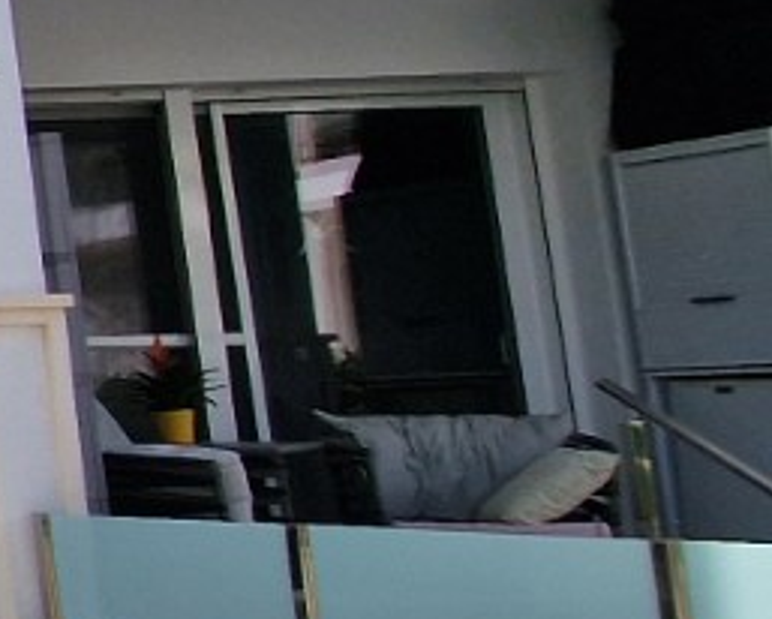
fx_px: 1806
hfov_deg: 11.9
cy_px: 207
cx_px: -1484
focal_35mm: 79
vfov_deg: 19.4
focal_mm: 2.2
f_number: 2.2
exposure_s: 1/2912
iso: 50
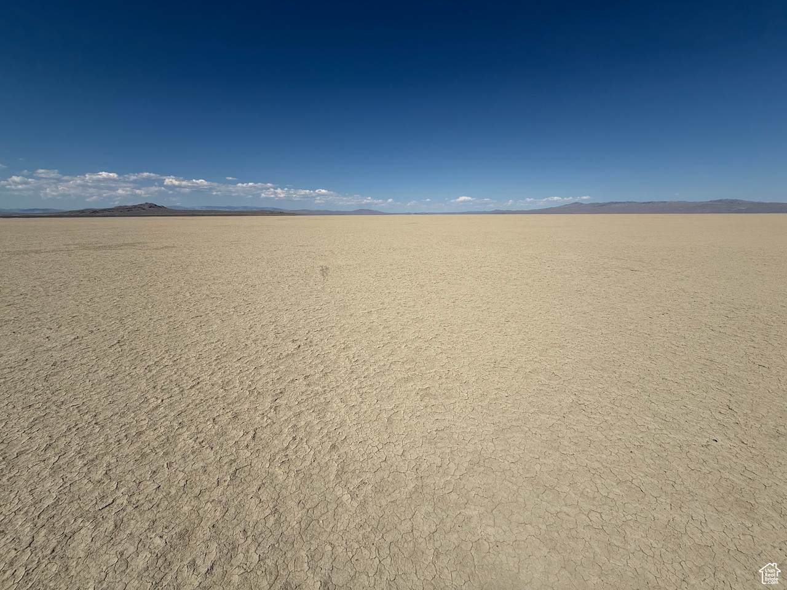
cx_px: 394
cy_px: 295
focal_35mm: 14
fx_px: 318
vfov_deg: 85.7
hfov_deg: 102.1
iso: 40
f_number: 2.2
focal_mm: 2.22
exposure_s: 1/6173
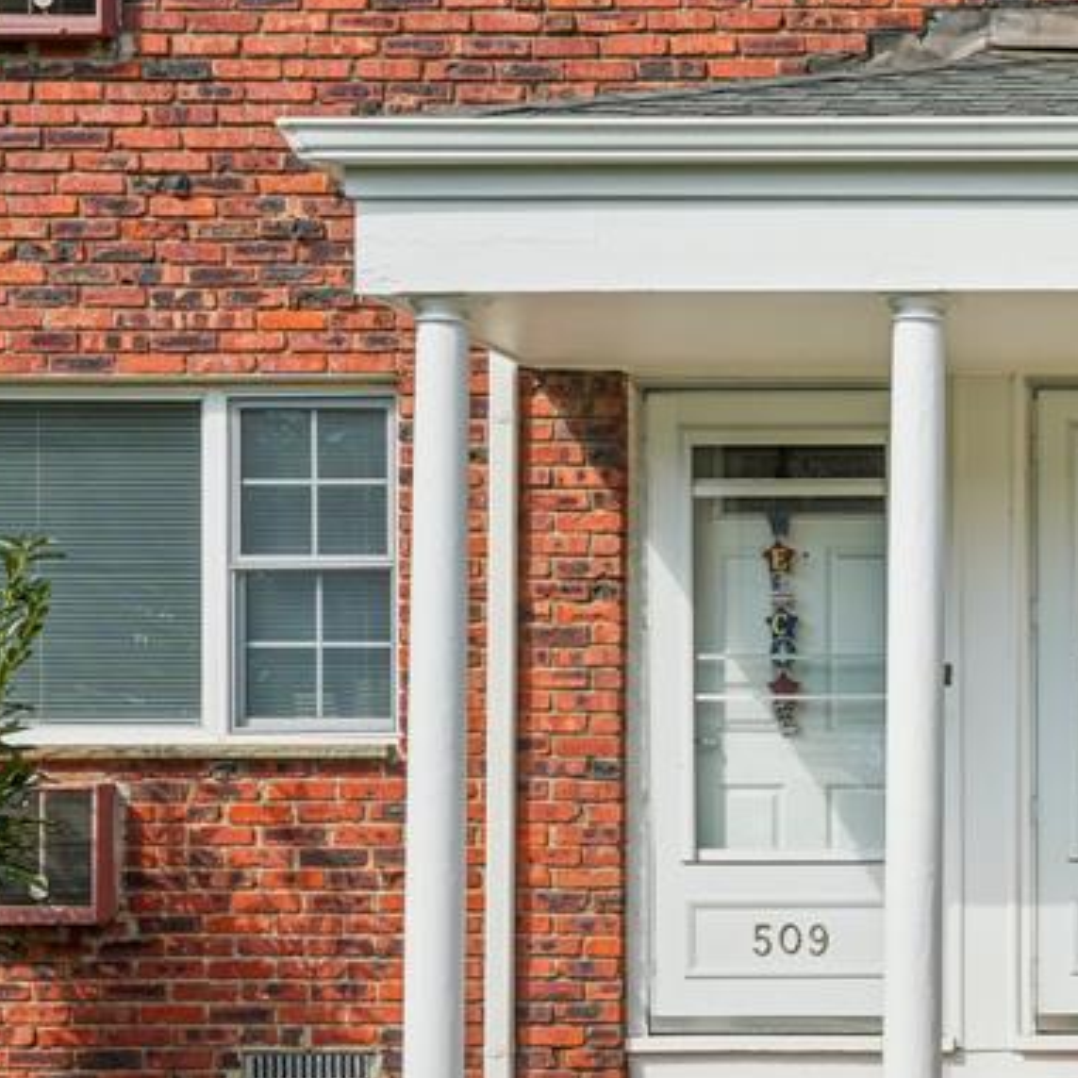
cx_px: 1409
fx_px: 2612
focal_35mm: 74
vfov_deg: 23.2
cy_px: 741
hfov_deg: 21.1
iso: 100
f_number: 9
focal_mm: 32.5
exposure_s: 1/250
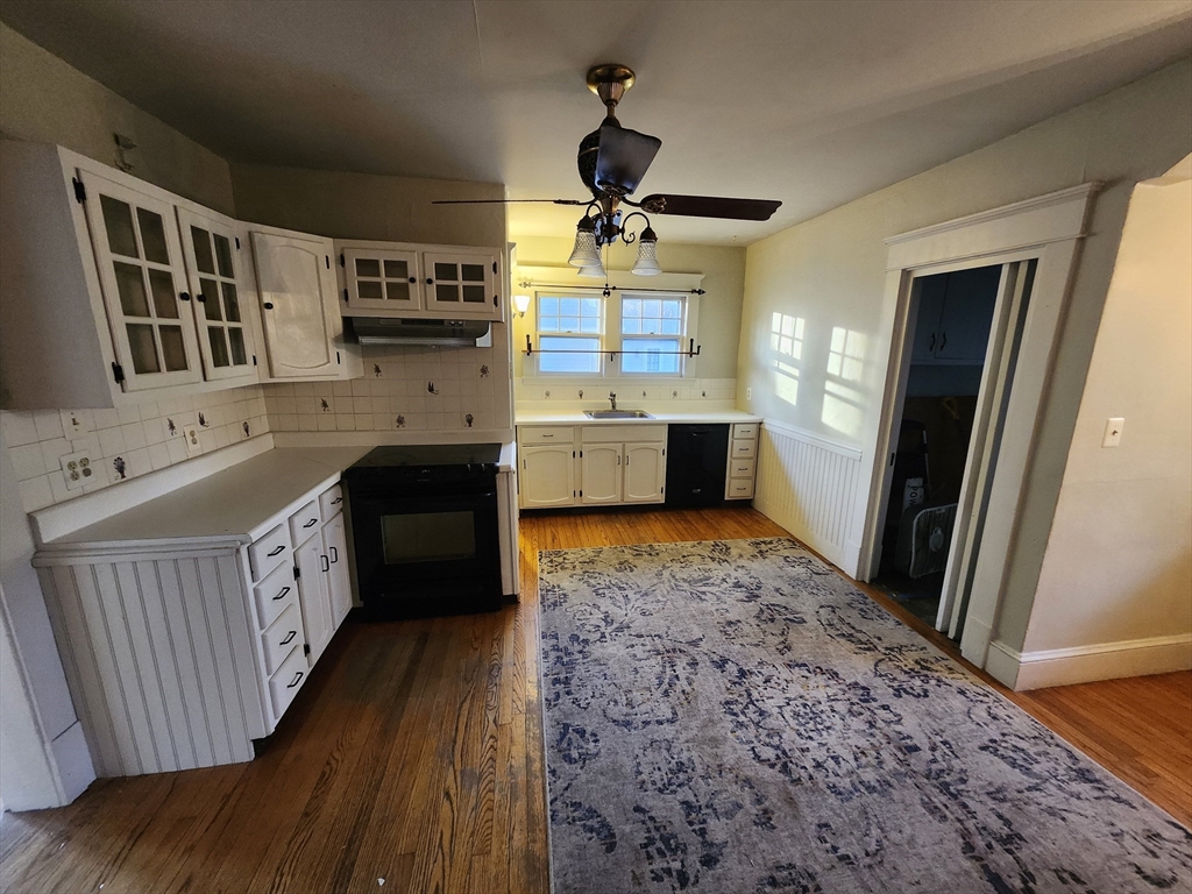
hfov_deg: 106.2
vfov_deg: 89.9
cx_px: 596
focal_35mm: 13
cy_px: 447
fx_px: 448
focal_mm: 1.74
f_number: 2.2
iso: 500
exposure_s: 1/30
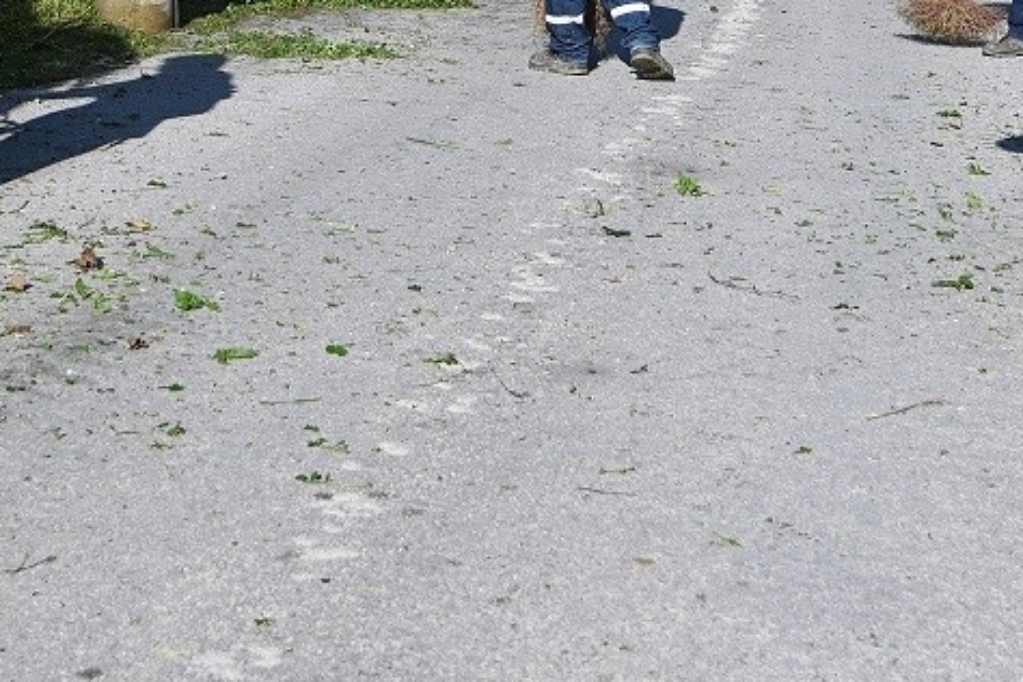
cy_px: -272
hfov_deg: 20.0
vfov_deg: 12.9
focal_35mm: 102
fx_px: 2898
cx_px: 602
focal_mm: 32
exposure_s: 1/1600
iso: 160
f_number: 4.5
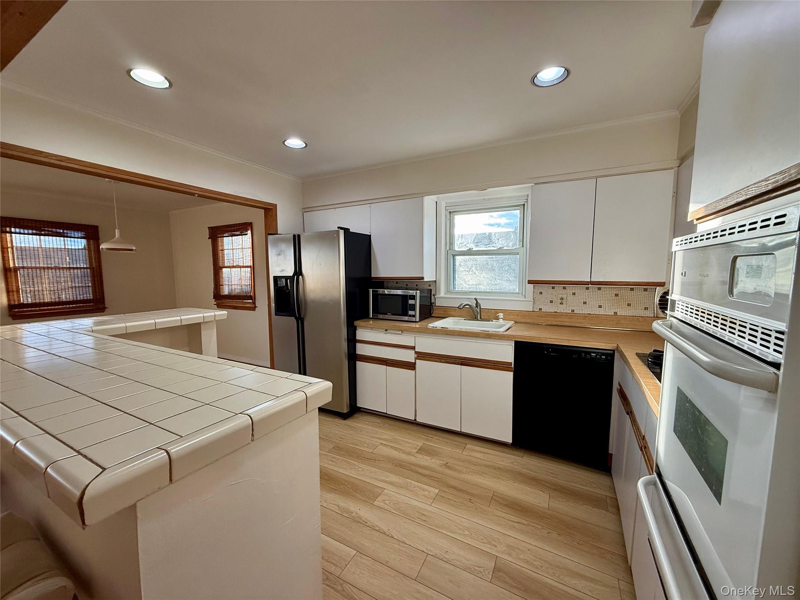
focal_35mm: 14
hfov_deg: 102.1
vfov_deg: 85.7
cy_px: 300
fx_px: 324
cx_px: 400
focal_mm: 2.22
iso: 160
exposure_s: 1/120
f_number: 2.2
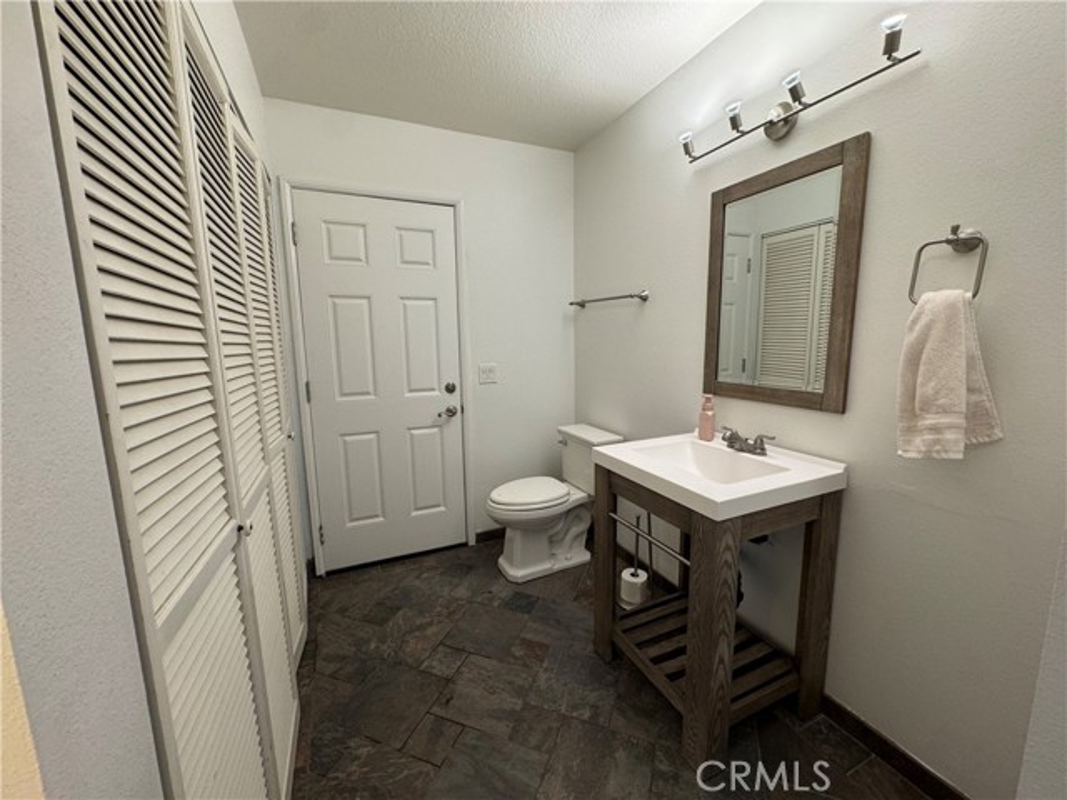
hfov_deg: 102.1
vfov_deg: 85.7
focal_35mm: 14
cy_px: 400
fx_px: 432
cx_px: 534
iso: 160
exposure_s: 1/60
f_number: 2.2
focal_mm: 2.22
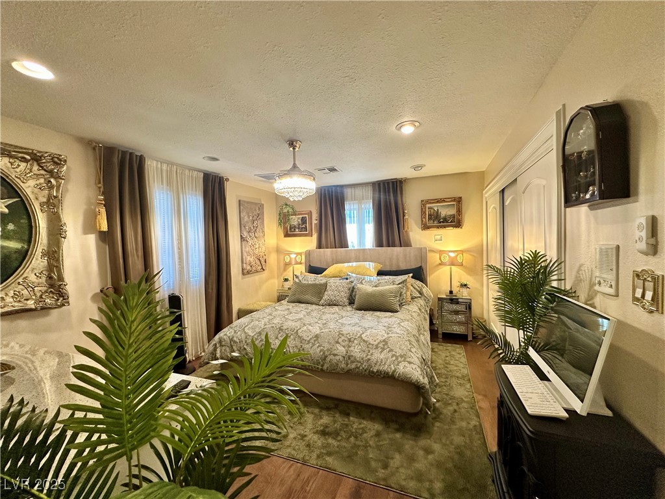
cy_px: 250
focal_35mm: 14
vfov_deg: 85.7
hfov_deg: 102.1
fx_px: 269
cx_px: 332
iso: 200
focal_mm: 2.22
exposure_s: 1/120
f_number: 2.2
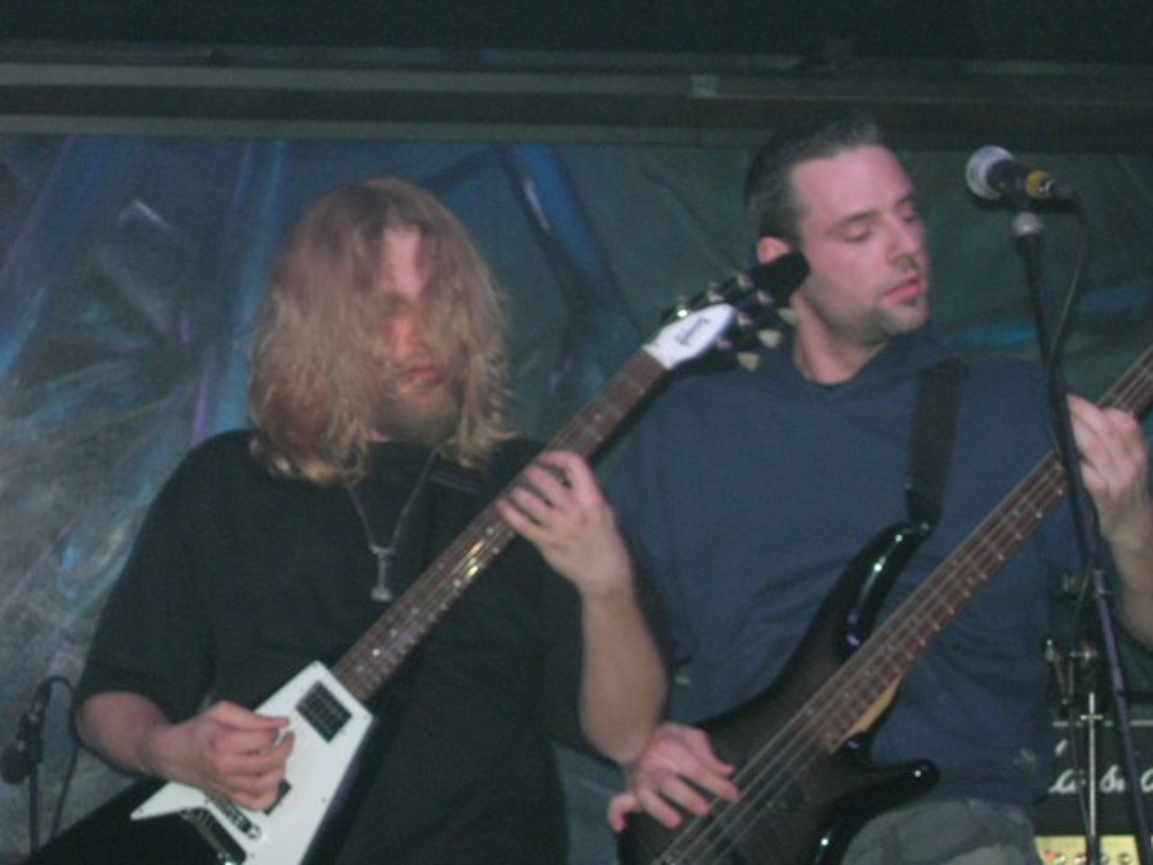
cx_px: 576
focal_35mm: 113
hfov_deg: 17.4
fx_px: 3764
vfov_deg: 13.1
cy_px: 432
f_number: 4.9
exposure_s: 1/60.1
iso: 200
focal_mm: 23.4
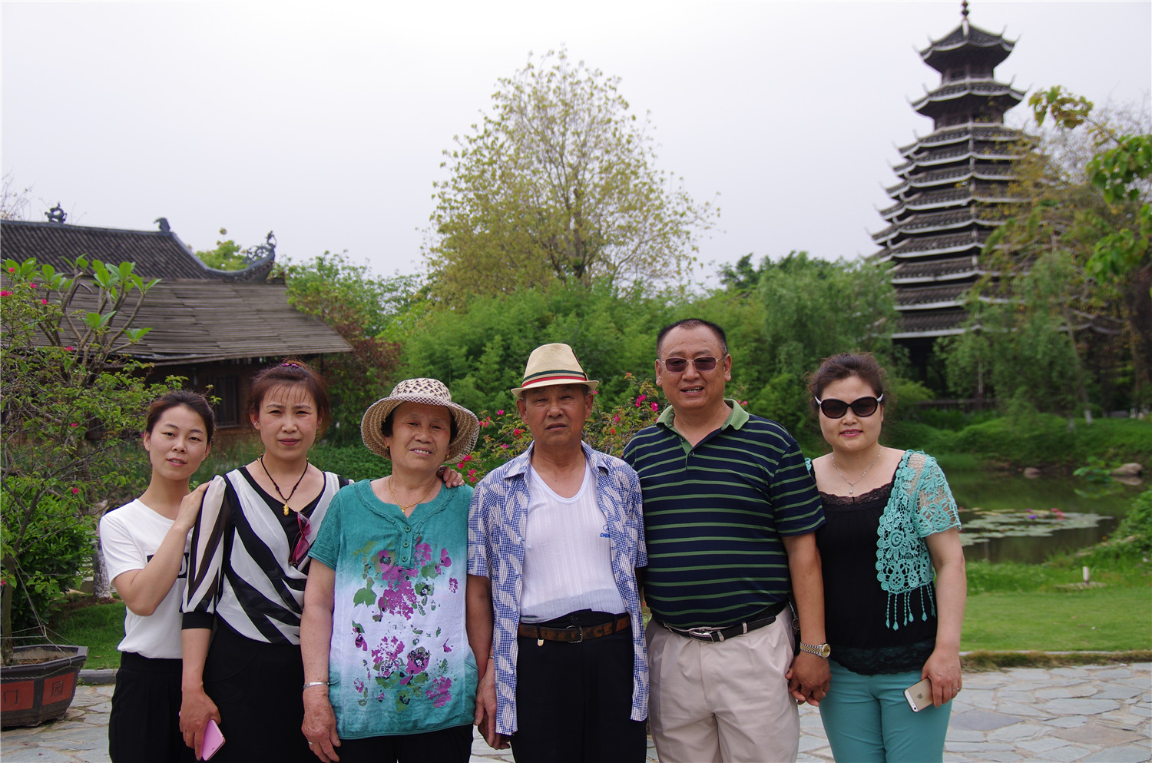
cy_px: 382
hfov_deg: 49.6
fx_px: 1245
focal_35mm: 39
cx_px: 576
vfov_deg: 34.1
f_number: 3.5
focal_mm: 26
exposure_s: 1/1000
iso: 200
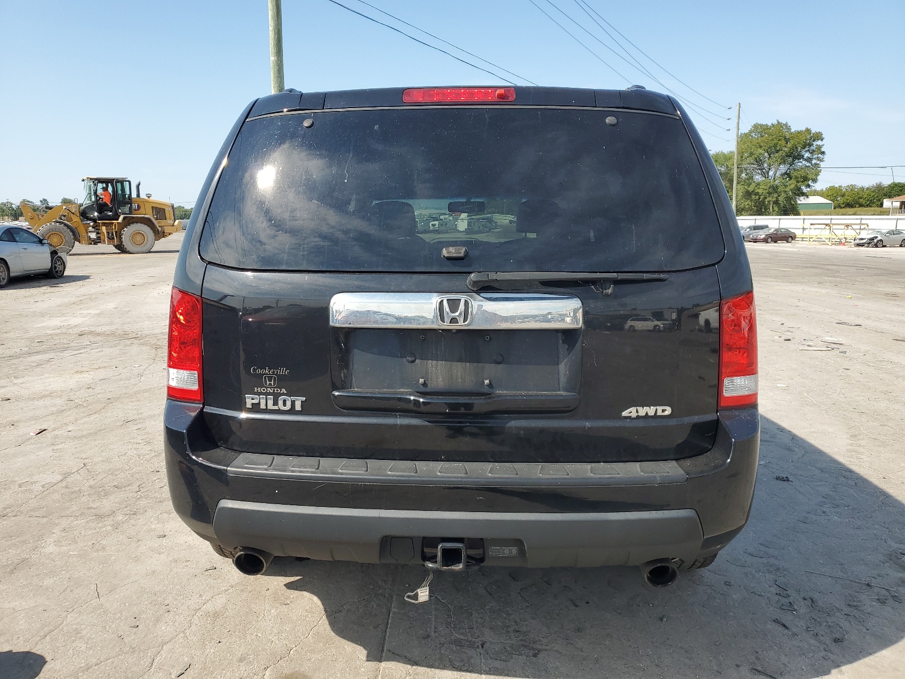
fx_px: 680
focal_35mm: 26
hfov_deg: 67.3
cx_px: 452
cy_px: 340
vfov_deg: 53.1
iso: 50
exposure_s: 1/2000
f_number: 1.5
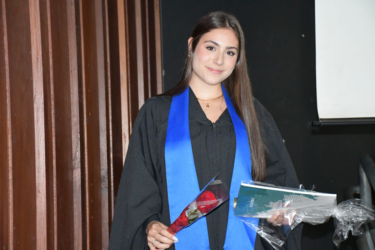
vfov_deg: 16.3
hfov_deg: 24.2
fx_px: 875
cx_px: 188
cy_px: 125
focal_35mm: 84
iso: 6400
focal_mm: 56
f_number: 4.8
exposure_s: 1/60
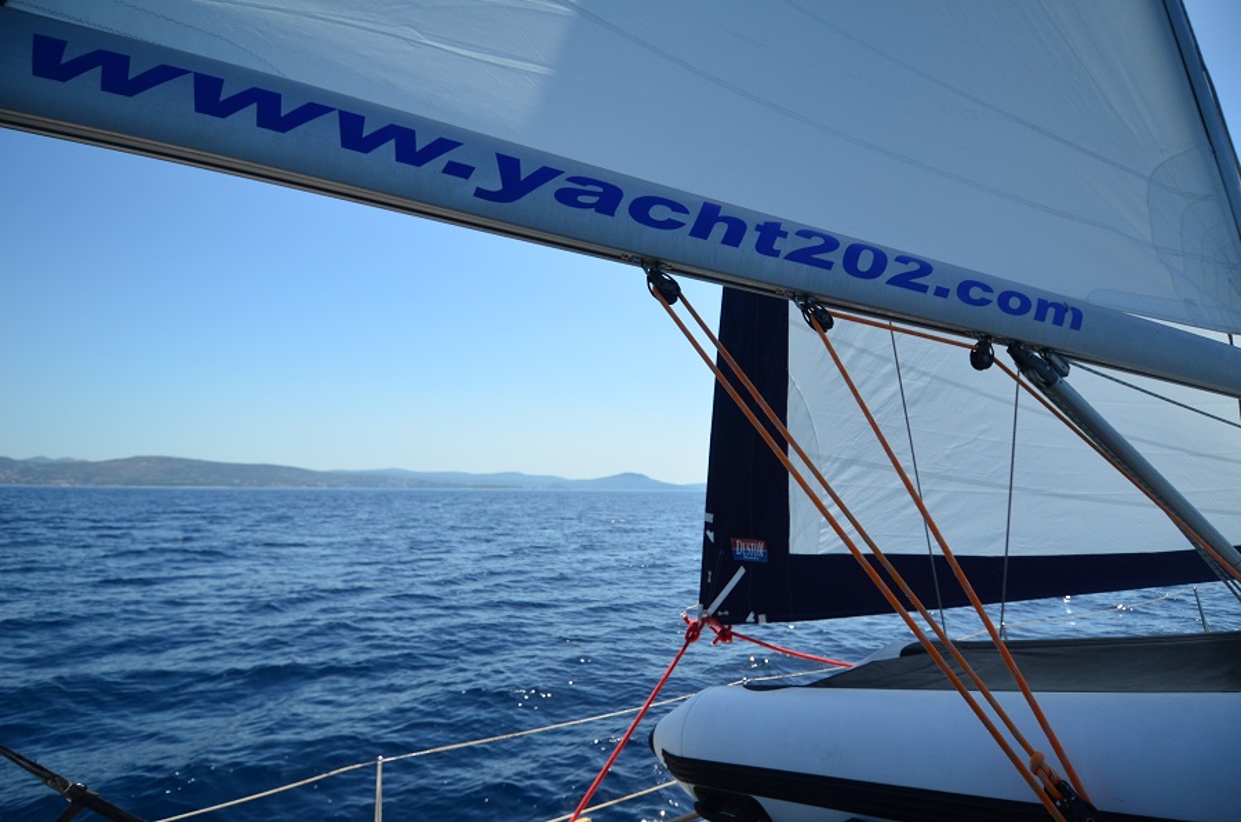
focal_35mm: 18
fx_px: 619
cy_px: 411
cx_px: 620
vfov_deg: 67.1
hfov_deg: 90.1
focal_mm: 12
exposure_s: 1/8000
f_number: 4
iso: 500
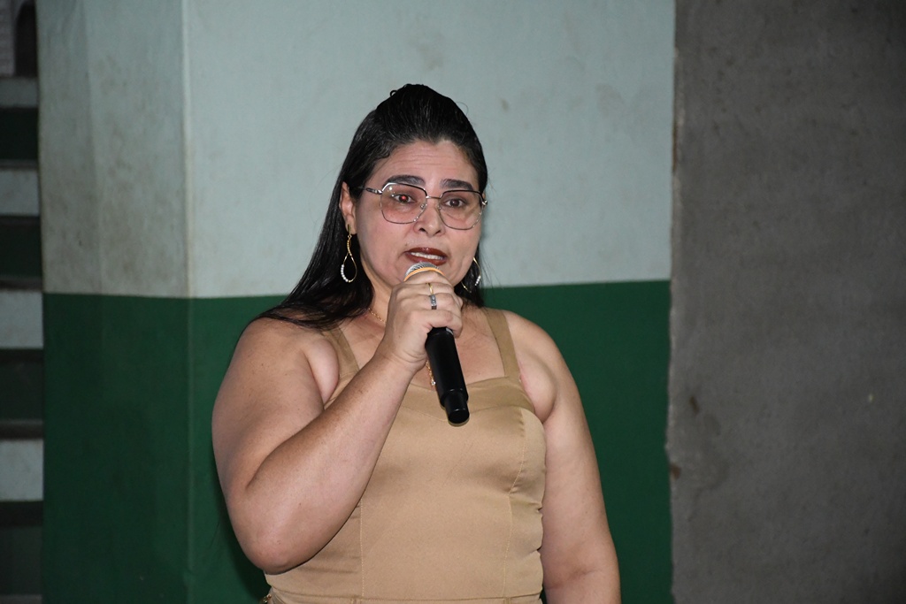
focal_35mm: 127
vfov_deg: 10.8
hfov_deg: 16.1
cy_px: 302
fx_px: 3196
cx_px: 453
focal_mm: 85
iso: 6400
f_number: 5.3
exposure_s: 1/160
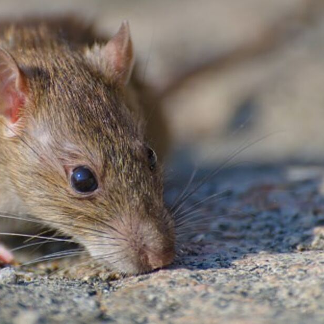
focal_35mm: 576
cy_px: 162
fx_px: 6100
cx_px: 86
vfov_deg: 3.0
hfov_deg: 3.0
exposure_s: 1/1250
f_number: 5.6
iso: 400
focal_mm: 300
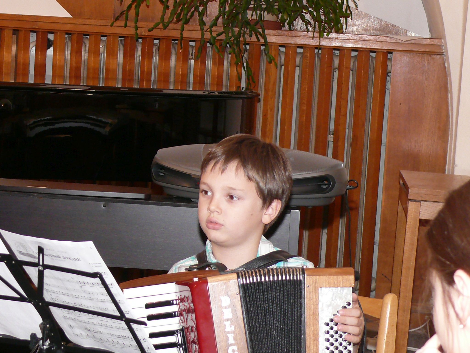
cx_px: 235
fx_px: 1589
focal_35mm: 117
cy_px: 176
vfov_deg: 12.7
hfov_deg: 16.8
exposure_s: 1/30
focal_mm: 14.4
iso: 200
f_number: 3.2
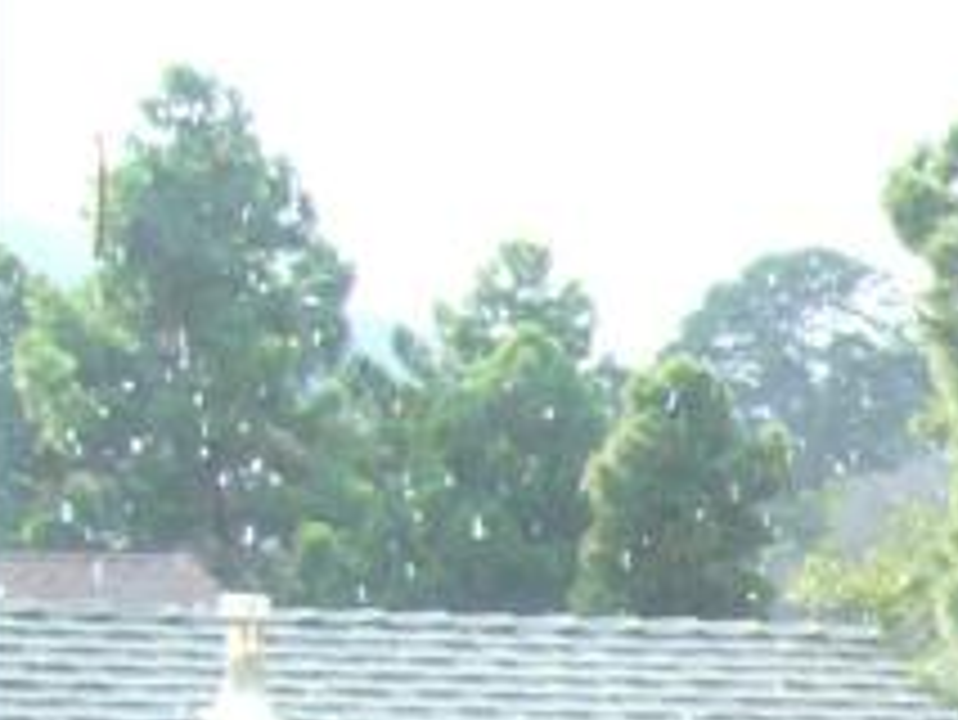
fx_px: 4652
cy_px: 1066
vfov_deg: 8.6
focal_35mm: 168
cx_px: 2172
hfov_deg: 10.4
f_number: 2.8
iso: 100
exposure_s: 1/320
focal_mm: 5.8
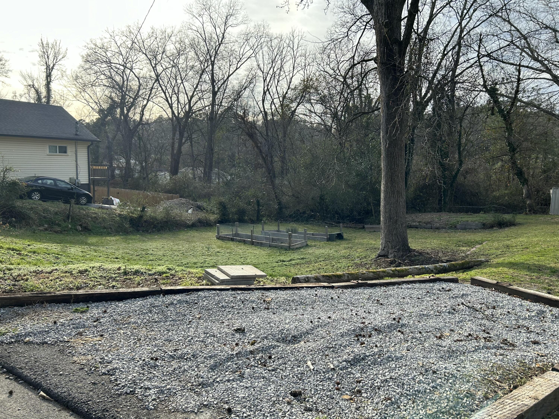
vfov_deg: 53.1
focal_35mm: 26
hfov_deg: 67.3
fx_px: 420
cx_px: 280
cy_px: 210
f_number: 1.5
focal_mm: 5.7
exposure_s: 1/1183
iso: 50
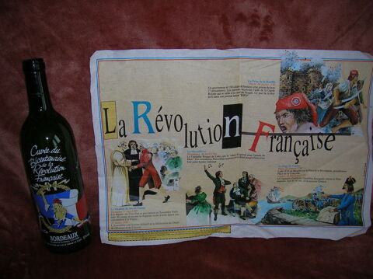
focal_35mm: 34
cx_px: 186
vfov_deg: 41.7
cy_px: 140
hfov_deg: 54.0
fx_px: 366
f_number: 2.9
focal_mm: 5.7
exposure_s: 1/60.1
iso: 50
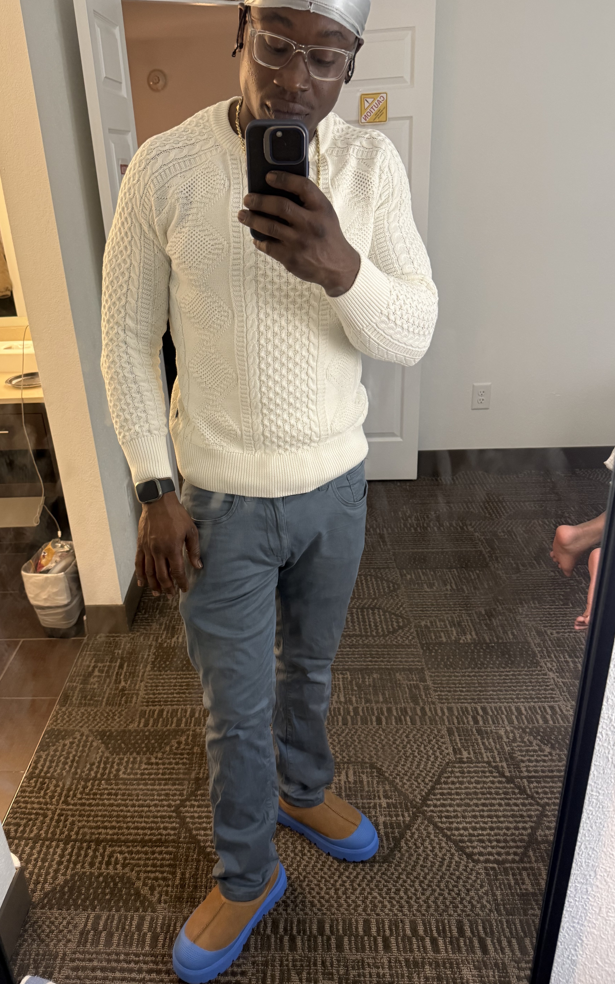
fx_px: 697
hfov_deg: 47.3
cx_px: 244
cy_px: 489
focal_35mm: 26
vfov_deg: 70.4
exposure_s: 1/60
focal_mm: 6.76
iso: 400
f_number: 1.78
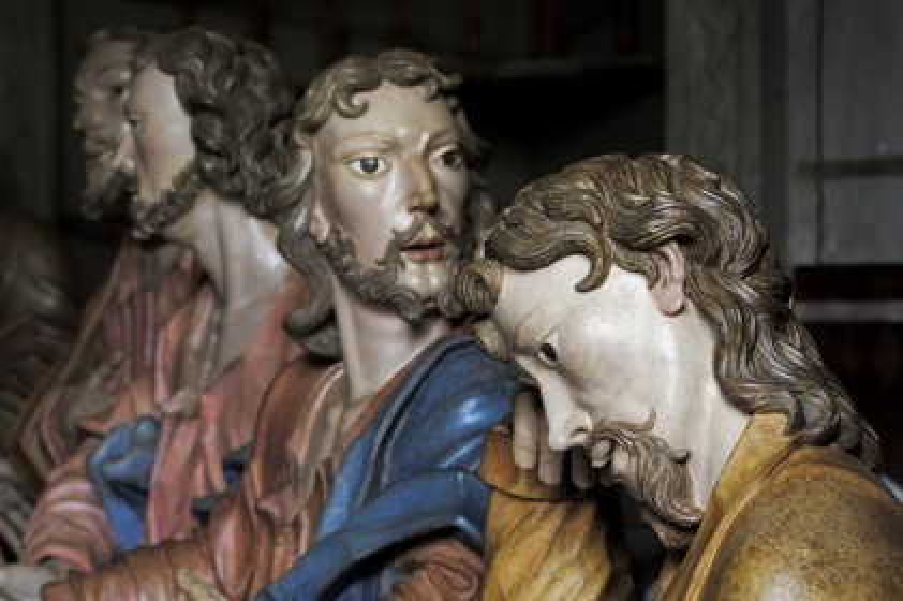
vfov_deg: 10.6
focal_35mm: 129
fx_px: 3233
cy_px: 300
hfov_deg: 15.9
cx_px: 452
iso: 100
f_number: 6.3
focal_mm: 86
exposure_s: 8
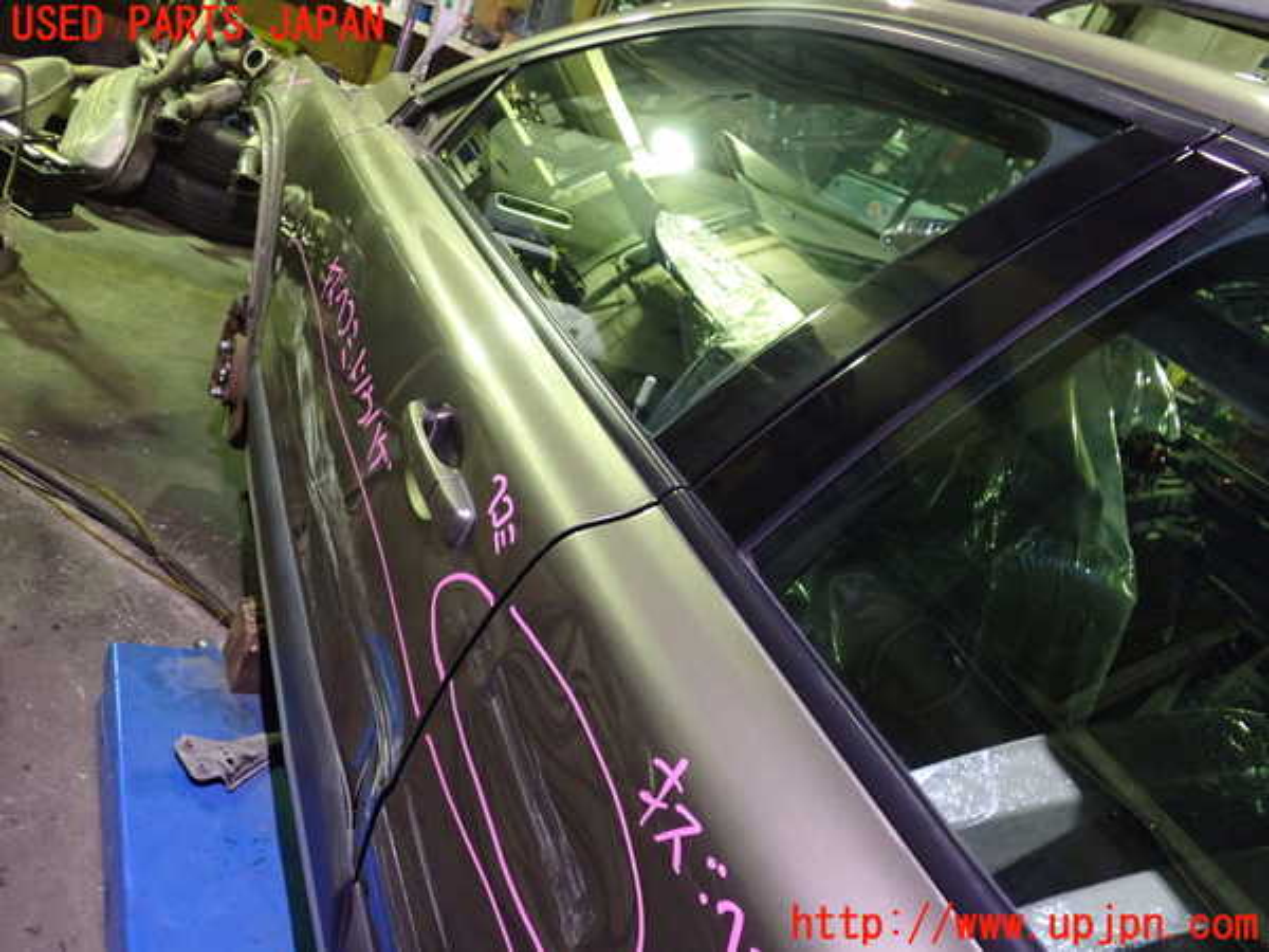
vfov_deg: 46.8
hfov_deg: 60.0
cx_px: 634
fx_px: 1100
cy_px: 476
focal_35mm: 30
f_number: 2.3
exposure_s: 1/20
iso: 800
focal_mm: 5.4
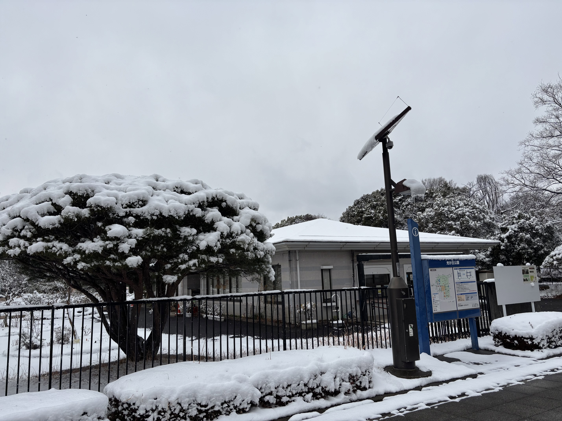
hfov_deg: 67.3
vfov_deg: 53.1
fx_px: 422
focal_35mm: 26
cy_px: 210
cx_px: 281
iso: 50
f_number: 1.6
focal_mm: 6
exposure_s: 1/5618
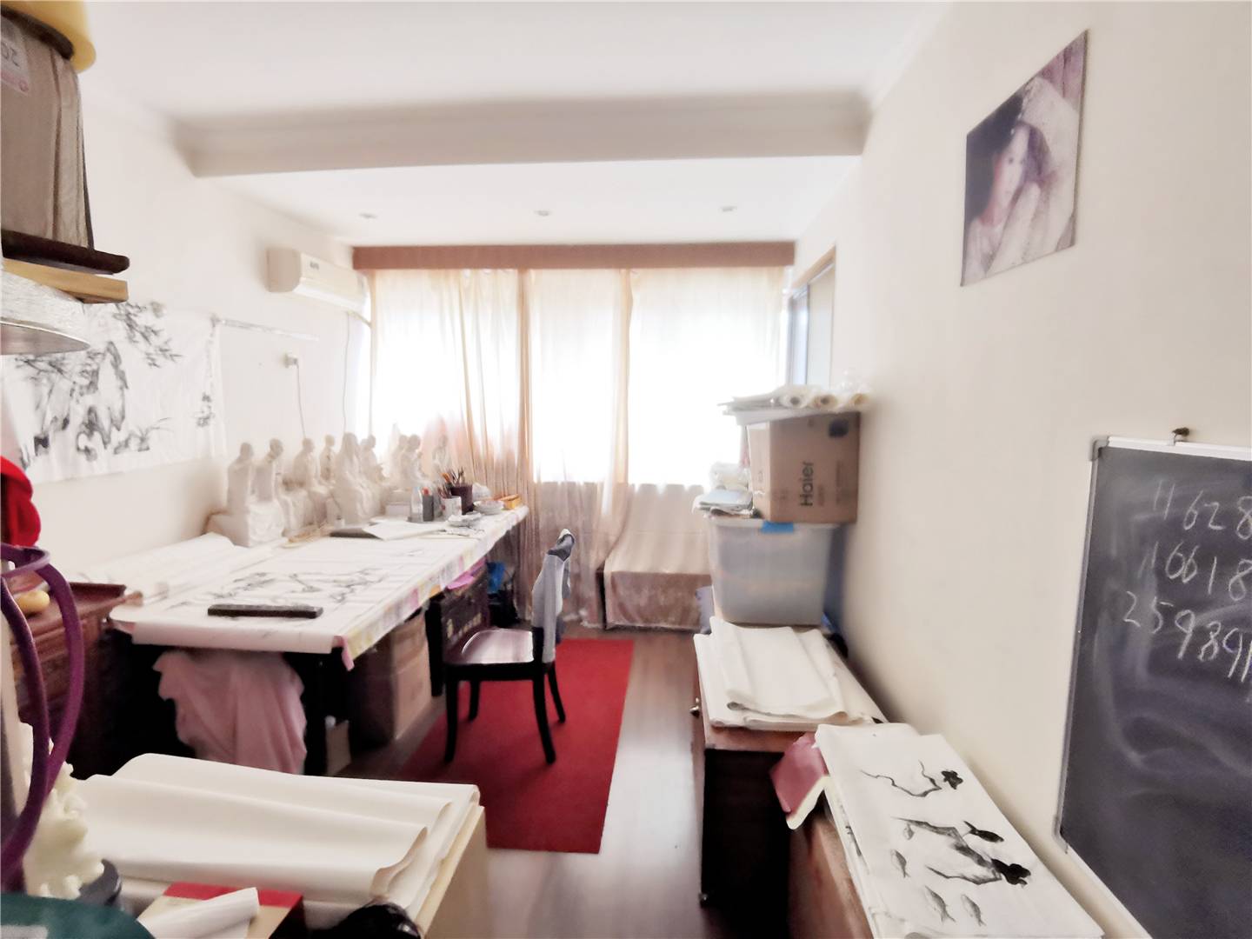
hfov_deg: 91.0
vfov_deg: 74.7
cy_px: 470
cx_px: 626
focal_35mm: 17
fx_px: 615
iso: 400
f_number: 2.2
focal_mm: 2.26
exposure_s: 1/33.3
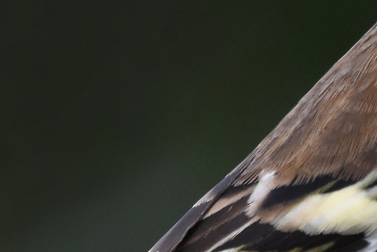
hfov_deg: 0.6
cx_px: 441
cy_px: 177
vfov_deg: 0.4
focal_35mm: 3521
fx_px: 36879
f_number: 8
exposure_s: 1/250
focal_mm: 600
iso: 1000
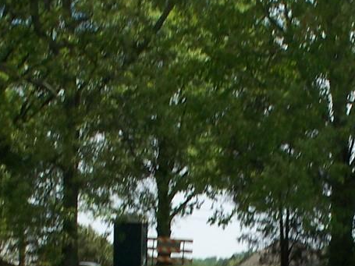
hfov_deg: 12.2
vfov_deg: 9.0
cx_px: 268
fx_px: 1661
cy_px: 328
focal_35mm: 162
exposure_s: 1/400
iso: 64
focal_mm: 7.54
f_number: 5
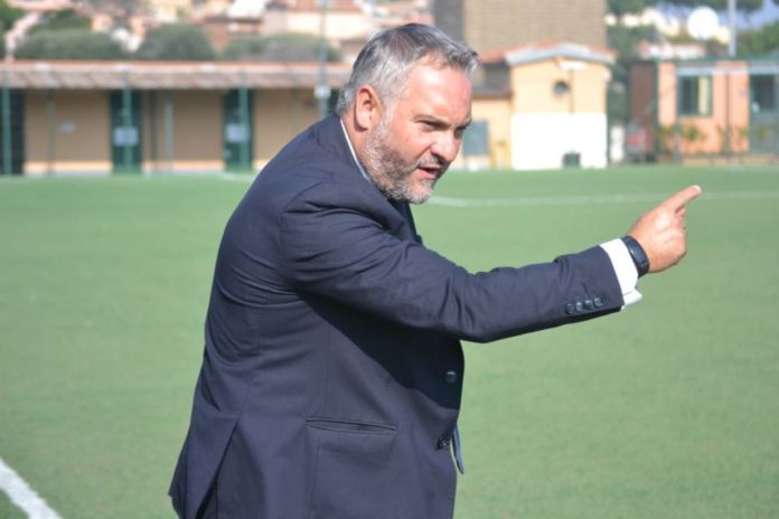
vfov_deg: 13.0
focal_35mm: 105
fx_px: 2272
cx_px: 390
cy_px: 260
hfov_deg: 19.5
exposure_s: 1/1250
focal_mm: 70
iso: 400
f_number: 5
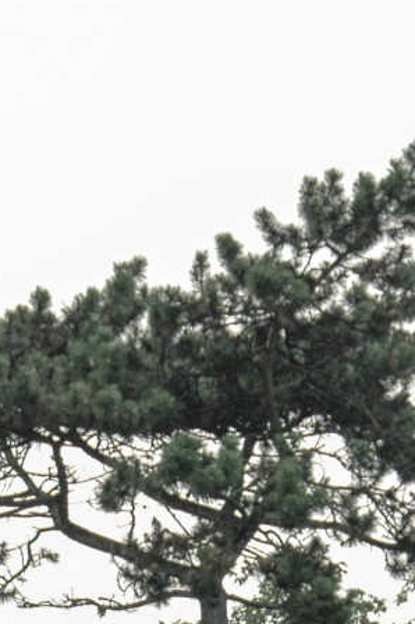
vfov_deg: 5.0
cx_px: 75
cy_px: 1078
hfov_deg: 3.4
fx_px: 7062
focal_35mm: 408
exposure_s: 1/125
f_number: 5.6
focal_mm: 75
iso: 200
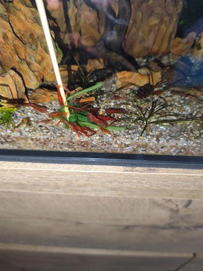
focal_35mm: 23
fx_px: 180
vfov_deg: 73.9
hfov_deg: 58.9
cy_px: 136
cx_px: 102
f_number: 1.65
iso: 1000
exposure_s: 1/33.3
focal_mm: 6.14
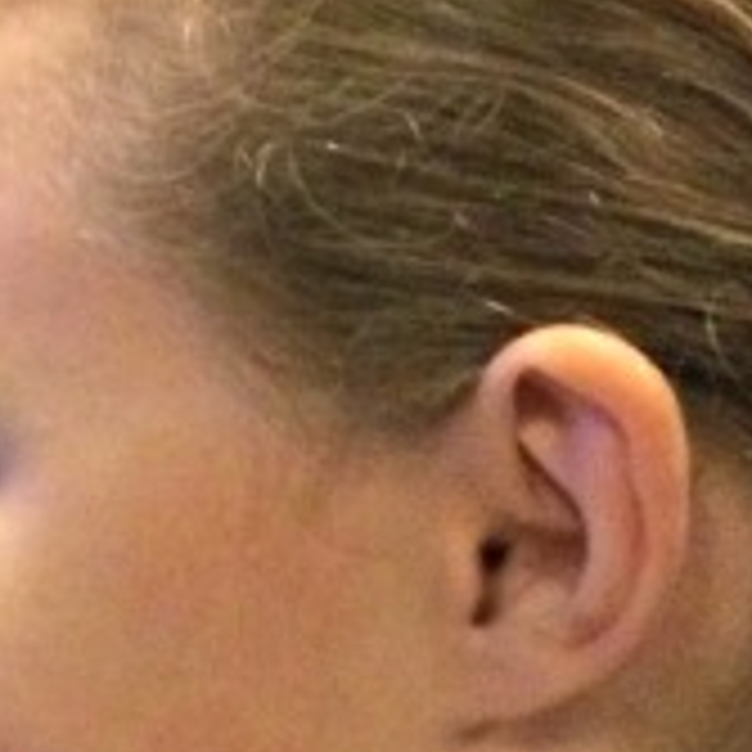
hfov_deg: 13.3
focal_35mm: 123
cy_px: 946
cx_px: -419
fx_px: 3023
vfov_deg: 13.7
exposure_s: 1/17
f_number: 2.2
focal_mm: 4.15
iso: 640
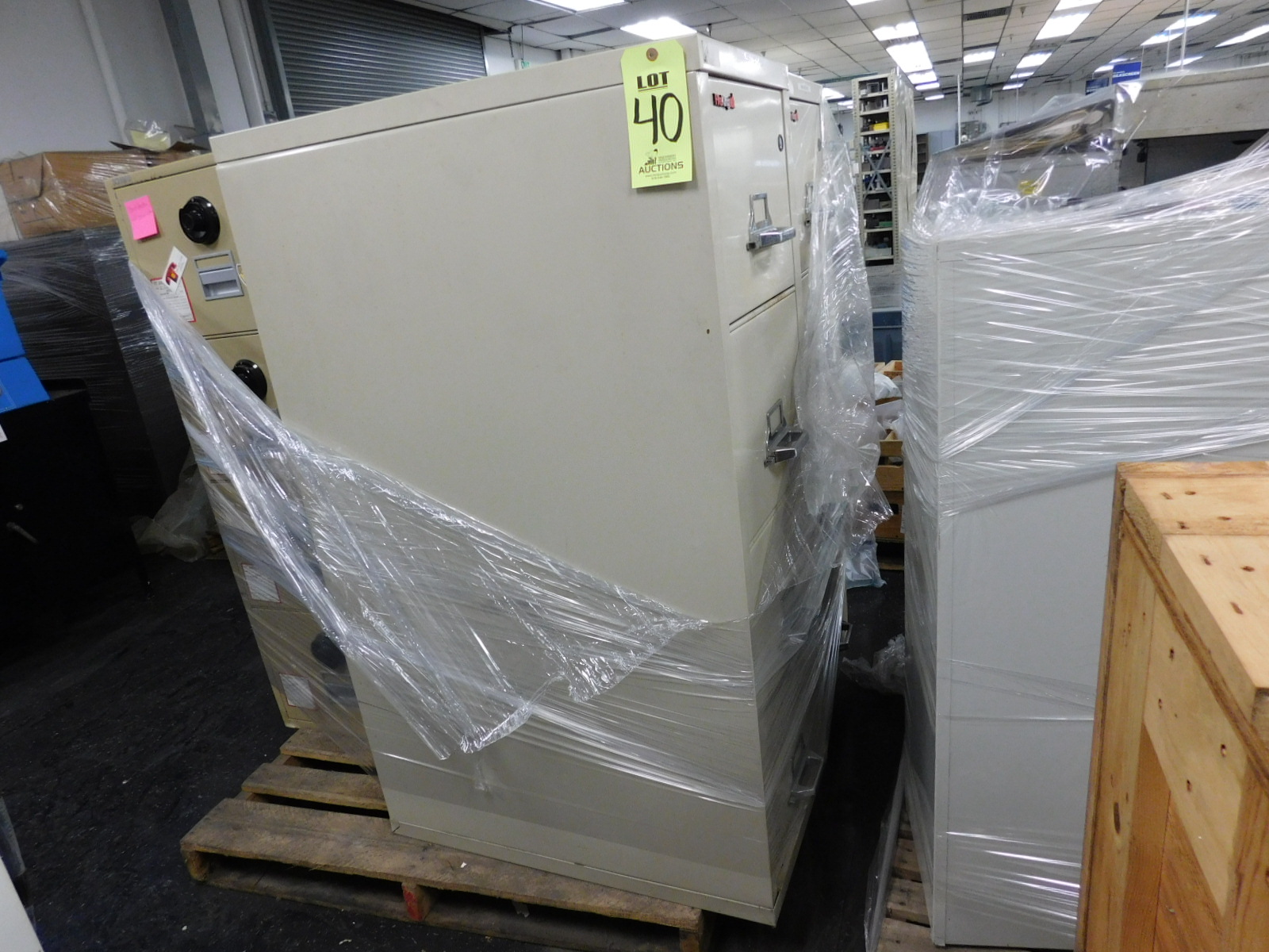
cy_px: 476
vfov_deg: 58.9
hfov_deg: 73.9
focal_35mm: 23
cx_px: 634
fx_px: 843
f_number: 3
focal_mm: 4
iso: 220
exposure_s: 1/30
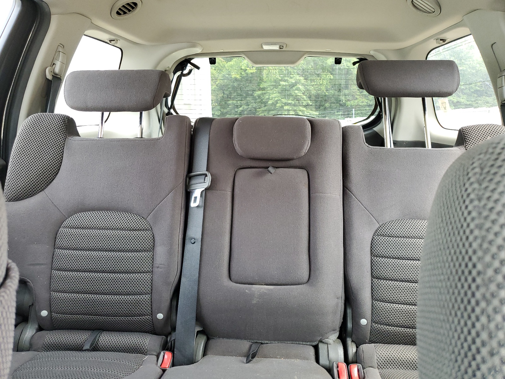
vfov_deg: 53.1
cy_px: 190
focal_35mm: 26
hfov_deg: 67.3
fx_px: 379
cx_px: 252
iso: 142
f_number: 1.5
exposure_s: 1/60.2
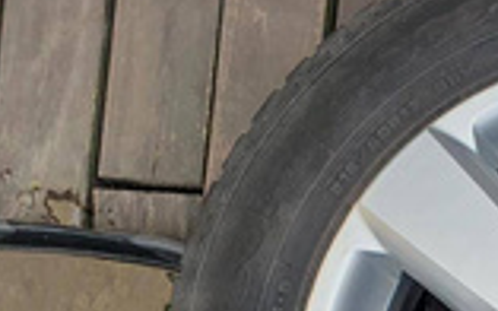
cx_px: 644
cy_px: 416
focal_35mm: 79
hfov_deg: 23.2
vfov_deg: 15.6
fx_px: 1072
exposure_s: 1/232
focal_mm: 4.32
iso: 50
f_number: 2.4
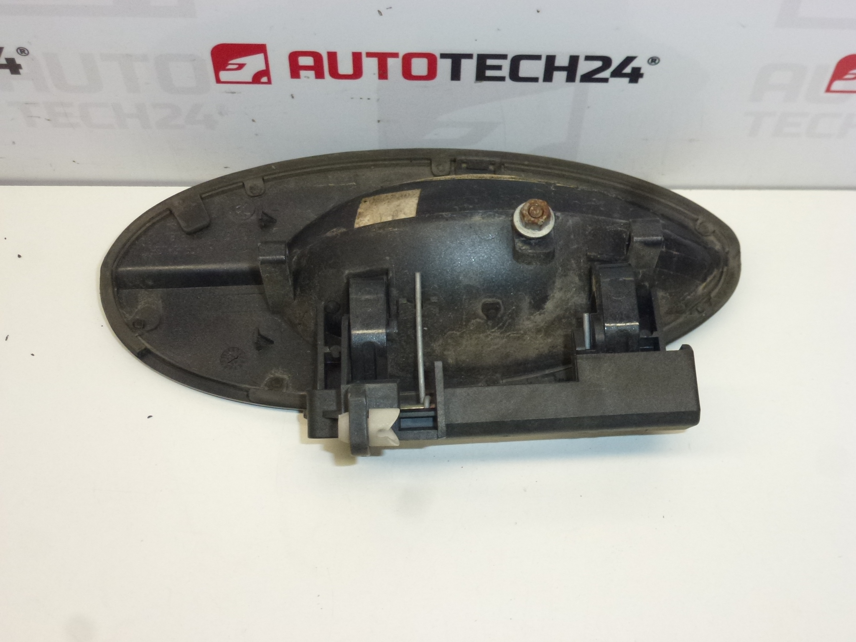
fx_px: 1113
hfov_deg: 42.1
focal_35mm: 45
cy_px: 321
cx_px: 428
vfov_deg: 32.2
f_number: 4
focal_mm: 8
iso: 400
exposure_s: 1/160
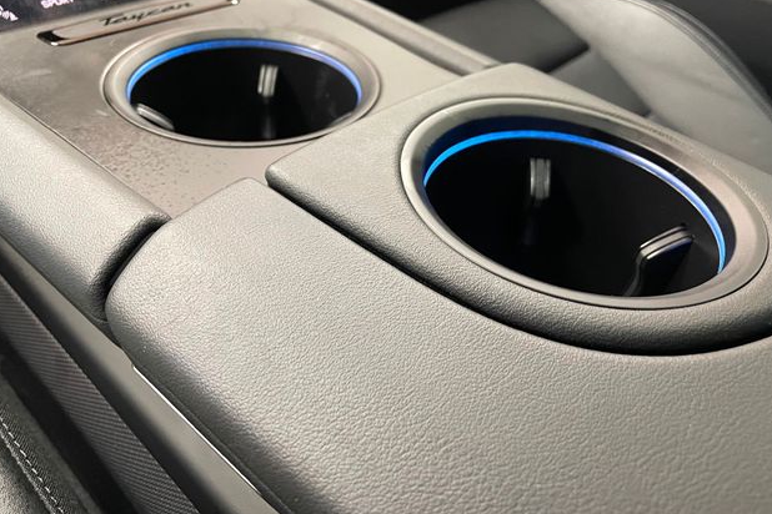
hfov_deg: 65.5
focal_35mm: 28
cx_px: 391
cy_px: 225
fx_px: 600
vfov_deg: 46.3
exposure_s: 1/30
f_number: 1.6
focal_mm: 4.2
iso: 640
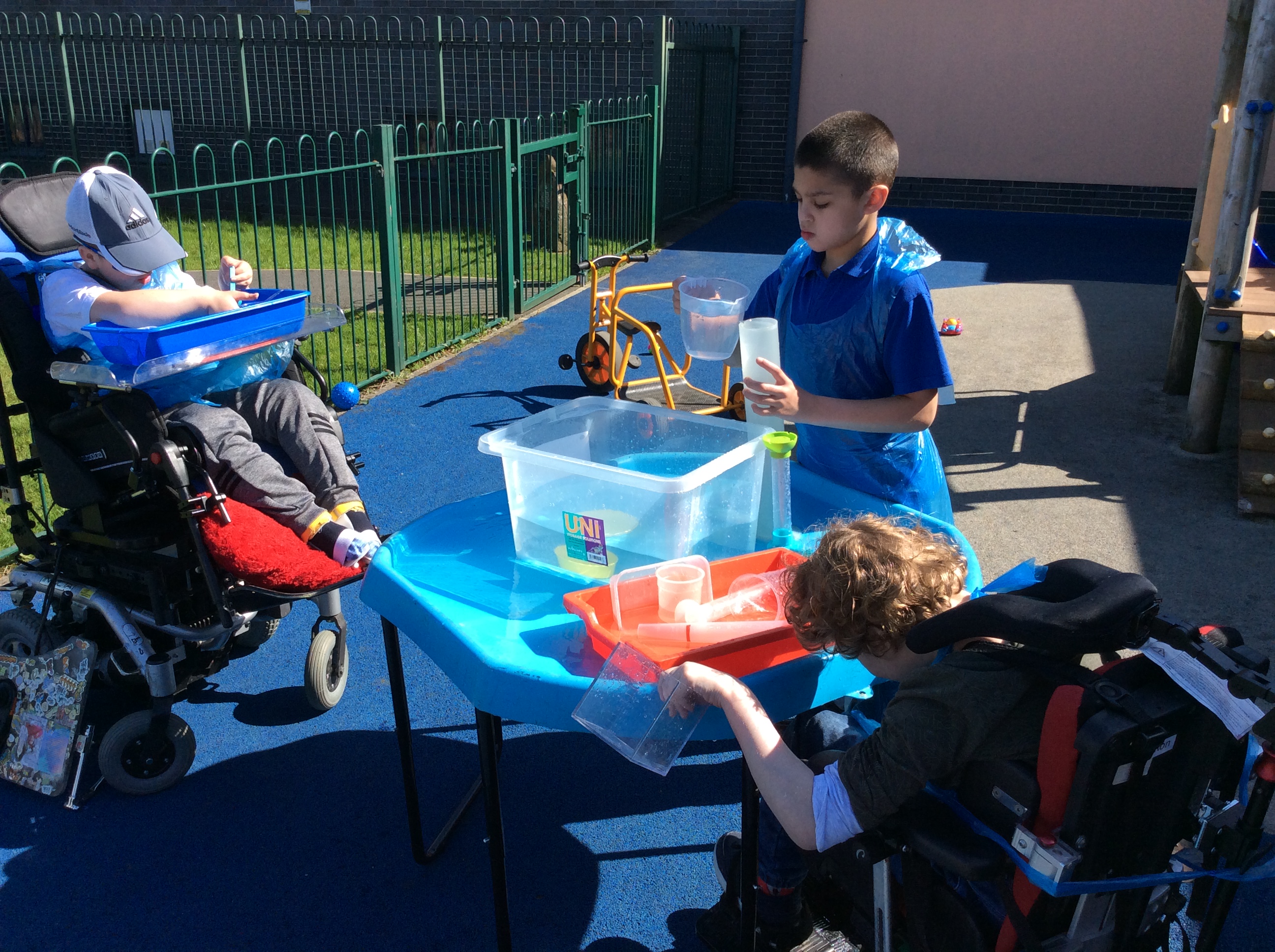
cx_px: 638
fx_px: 1177
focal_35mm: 32
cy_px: 476
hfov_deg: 56.9
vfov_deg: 44.1
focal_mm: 3.3
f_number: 2.4
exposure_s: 1/829
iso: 32
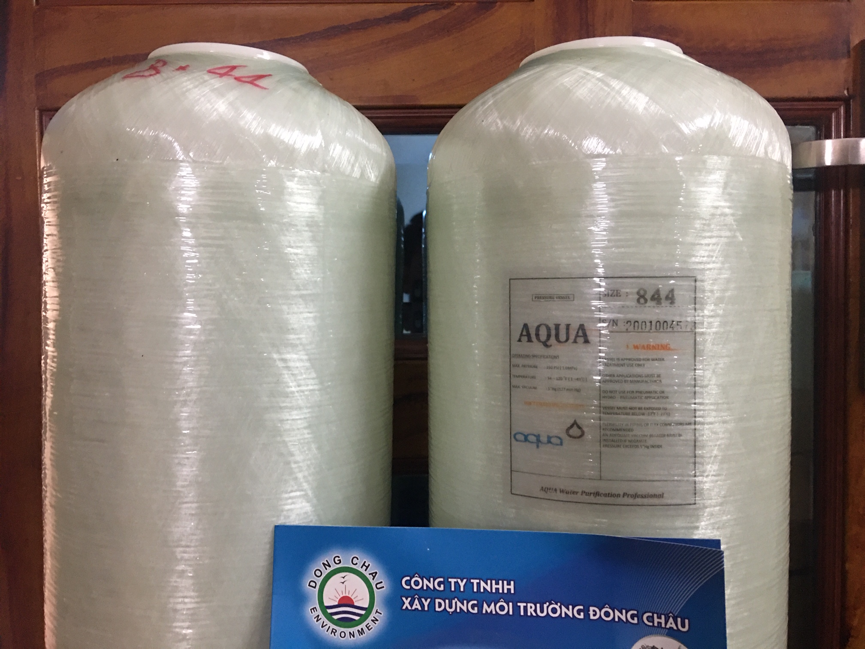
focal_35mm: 29
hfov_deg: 61.7
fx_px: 725
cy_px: 324
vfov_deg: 48.2
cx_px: 432
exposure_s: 1/8
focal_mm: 4.15
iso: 100
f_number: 2.2
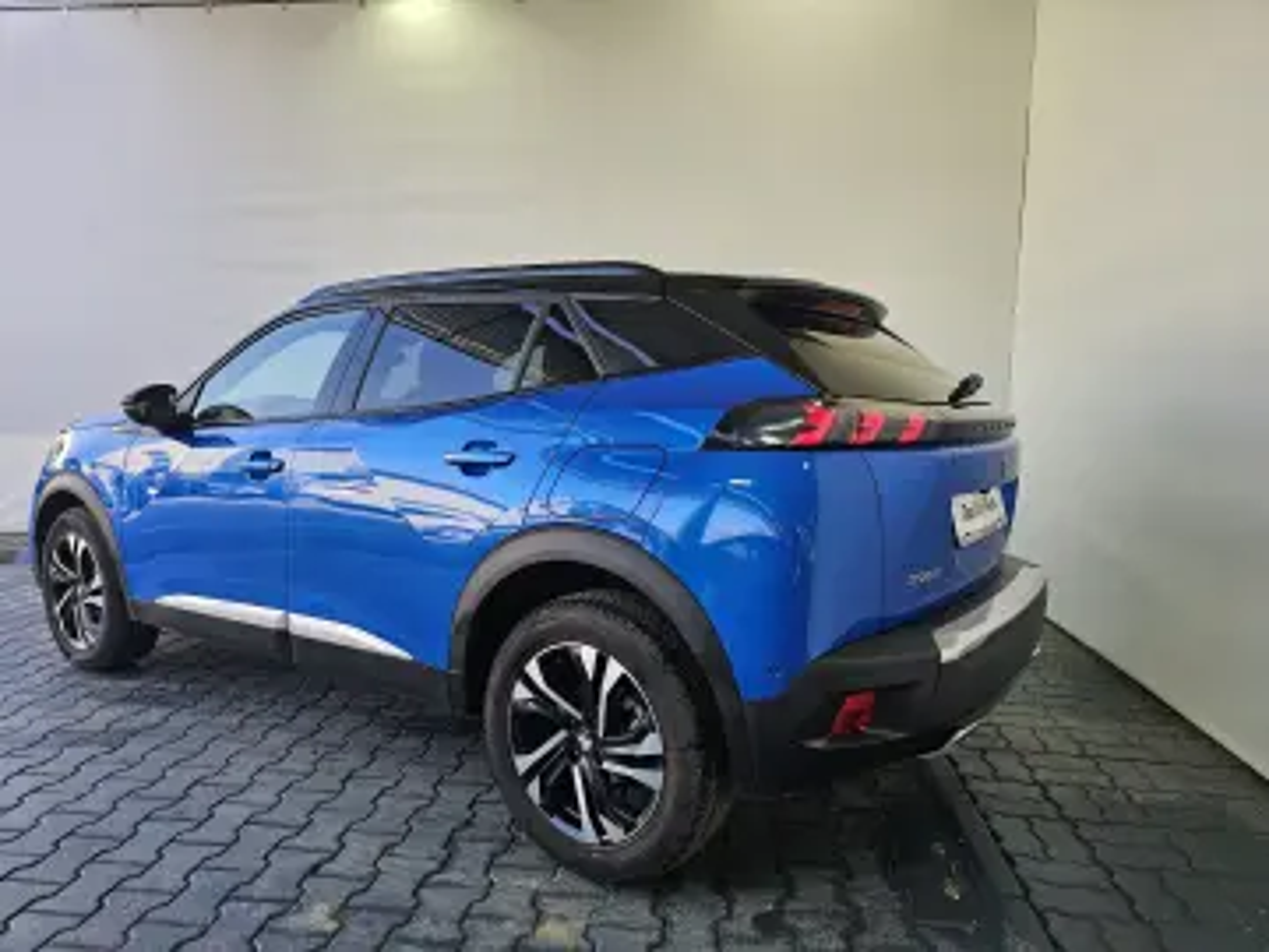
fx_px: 843
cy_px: 476
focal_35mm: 23
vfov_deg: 58.9
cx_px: 634
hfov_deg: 73.9
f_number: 1.7
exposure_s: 1/180
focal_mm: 6.3
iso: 32
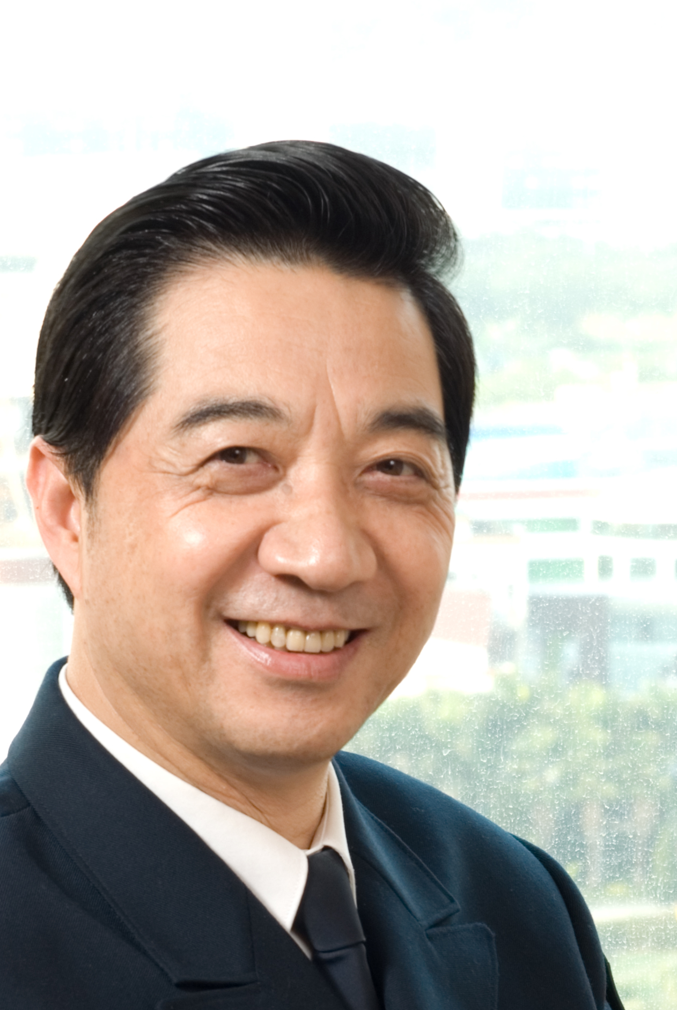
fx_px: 5372
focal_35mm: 191
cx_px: 409
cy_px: 1037
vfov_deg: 10.7
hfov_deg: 7.2
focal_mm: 62
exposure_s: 1/6
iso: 100
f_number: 9
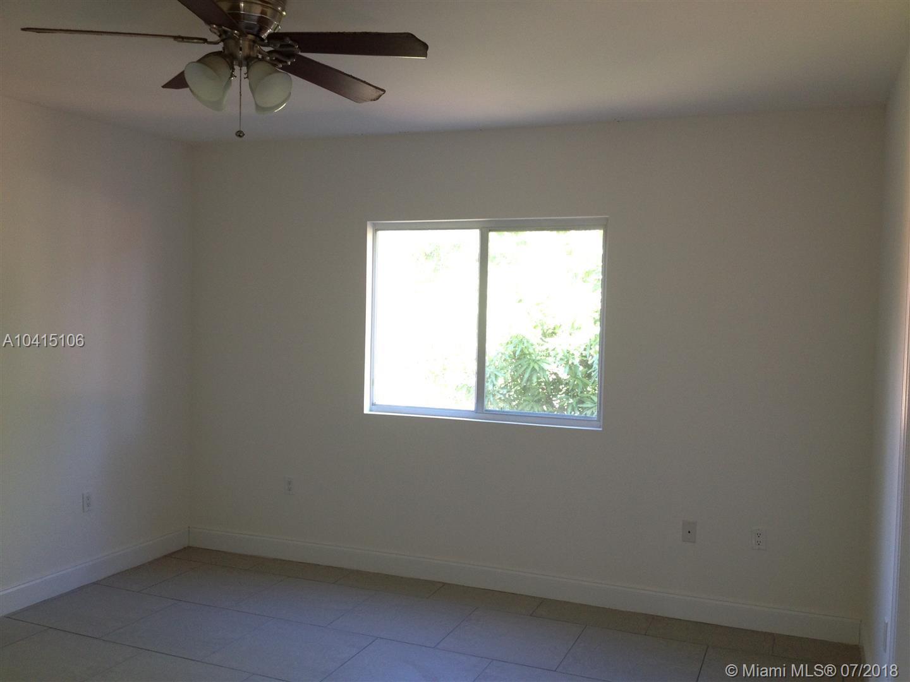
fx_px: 920
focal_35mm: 35
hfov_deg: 52.6
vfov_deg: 40.7
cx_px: 455
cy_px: 341
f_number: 2.4
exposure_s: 1/40
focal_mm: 4.28
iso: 80
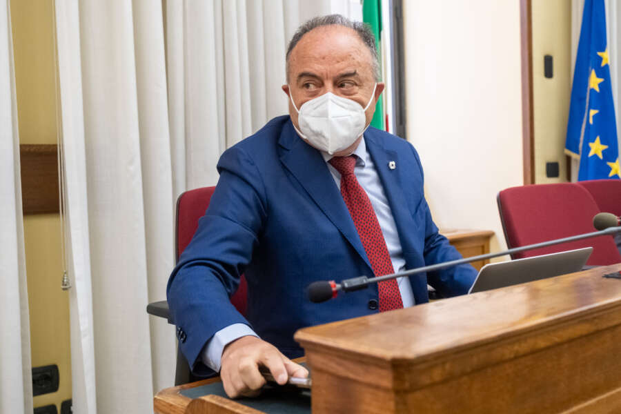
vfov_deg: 34.2
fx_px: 673
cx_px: 310
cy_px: 207
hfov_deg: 49.6
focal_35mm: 39
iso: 2500
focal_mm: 25.7
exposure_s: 1/250
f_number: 3.2
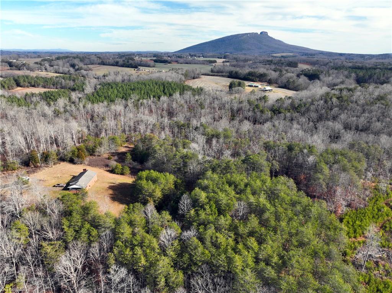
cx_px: 196
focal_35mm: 24
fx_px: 272
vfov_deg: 56.8
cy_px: 146
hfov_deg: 71.6
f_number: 2.8
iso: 200
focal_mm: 12.3
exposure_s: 1/200
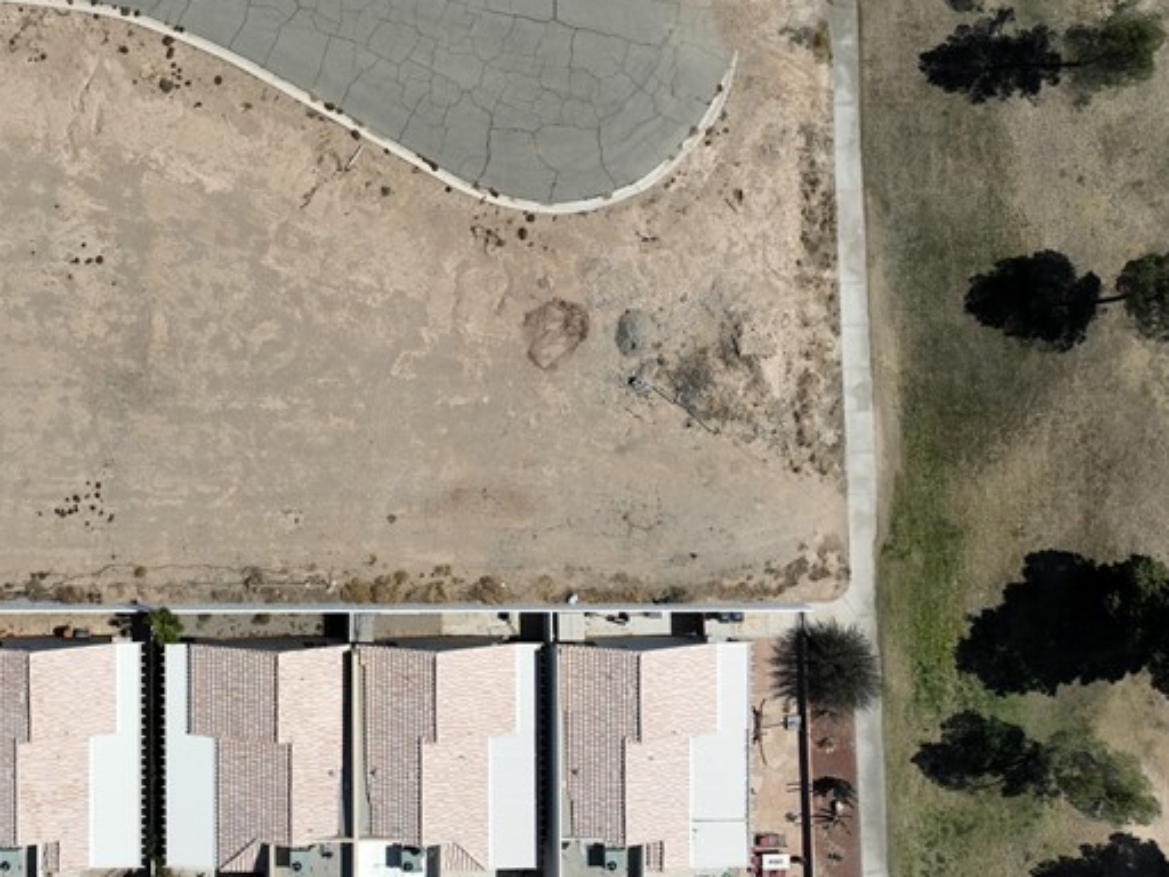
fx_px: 1621
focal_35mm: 48
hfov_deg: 37.0
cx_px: 103
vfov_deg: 29.6
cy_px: 186
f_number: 2.8
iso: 100
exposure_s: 1/400
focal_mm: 12.29
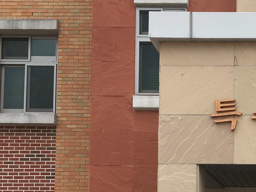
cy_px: 237
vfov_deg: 15.7
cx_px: 321
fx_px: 666
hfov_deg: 20.2
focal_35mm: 90
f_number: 2.2
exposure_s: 1/777
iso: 25
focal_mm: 4.15
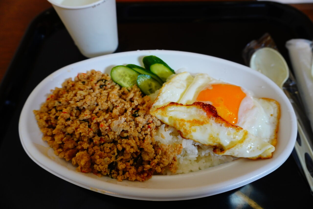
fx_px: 209
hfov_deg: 73.7
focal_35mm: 24
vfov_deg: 53.2
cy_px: 104
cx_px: 156
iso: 400
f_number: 4
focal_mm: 16
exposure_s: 1/40
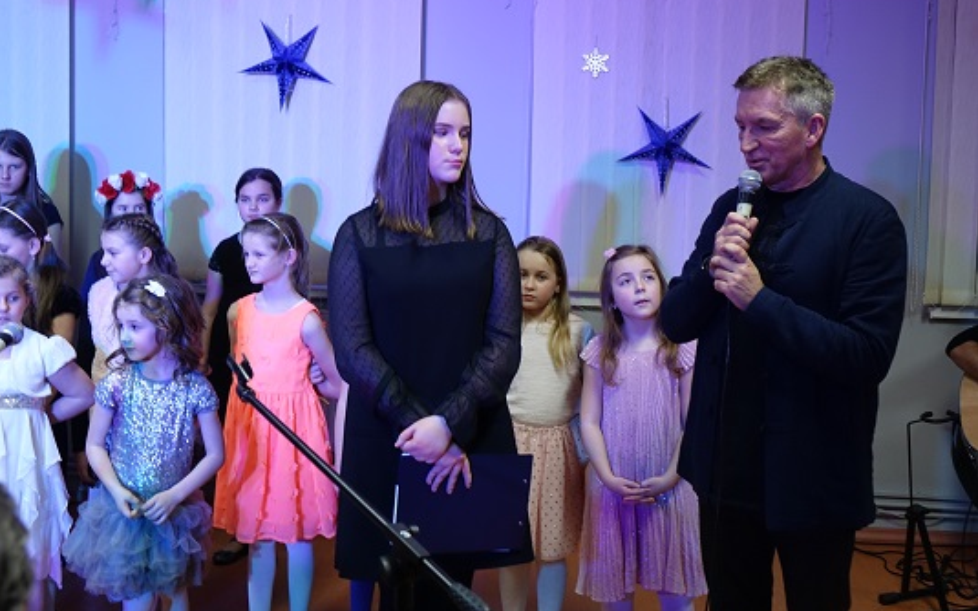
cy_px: 292
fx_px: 1279
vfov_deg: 26.8
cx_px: 479
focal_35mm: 48
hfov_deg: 41.8
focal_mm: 16.76
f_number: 2.8
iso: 800
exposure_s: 1/50
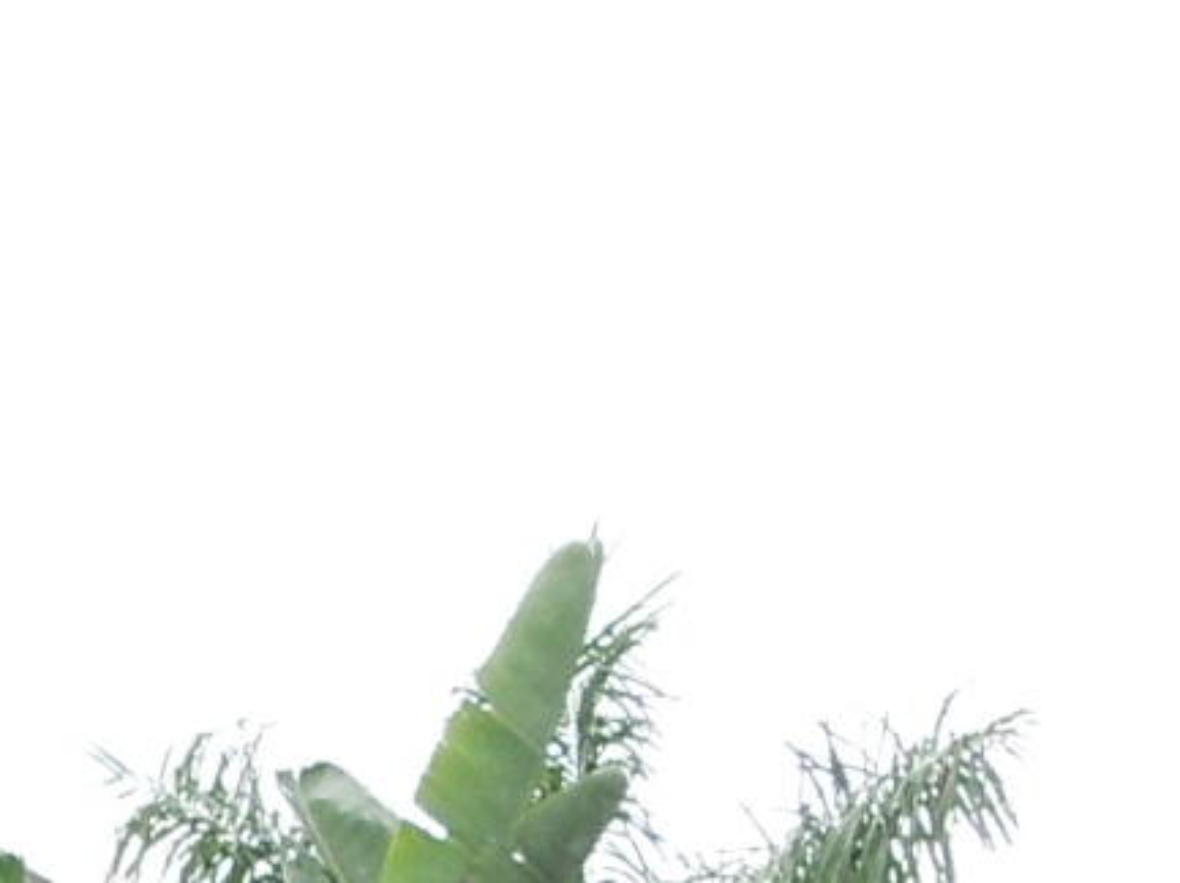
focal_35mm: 423
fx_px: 14407
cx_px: -1324
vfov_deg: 3.5
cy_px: 2273
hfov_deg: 4.6
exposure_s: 1/160
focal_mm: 11
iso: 100
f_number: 4.3
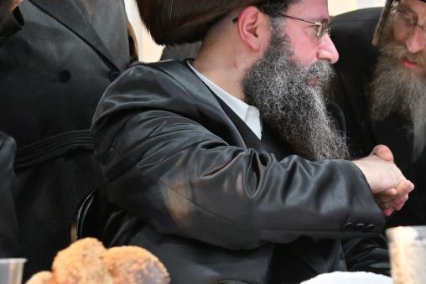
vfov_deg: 11.7
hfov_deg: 17.4
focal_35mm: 117
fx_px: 1385
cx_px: 329
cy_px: 74
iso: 2000
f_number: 4
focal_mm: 58
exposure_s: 1/320
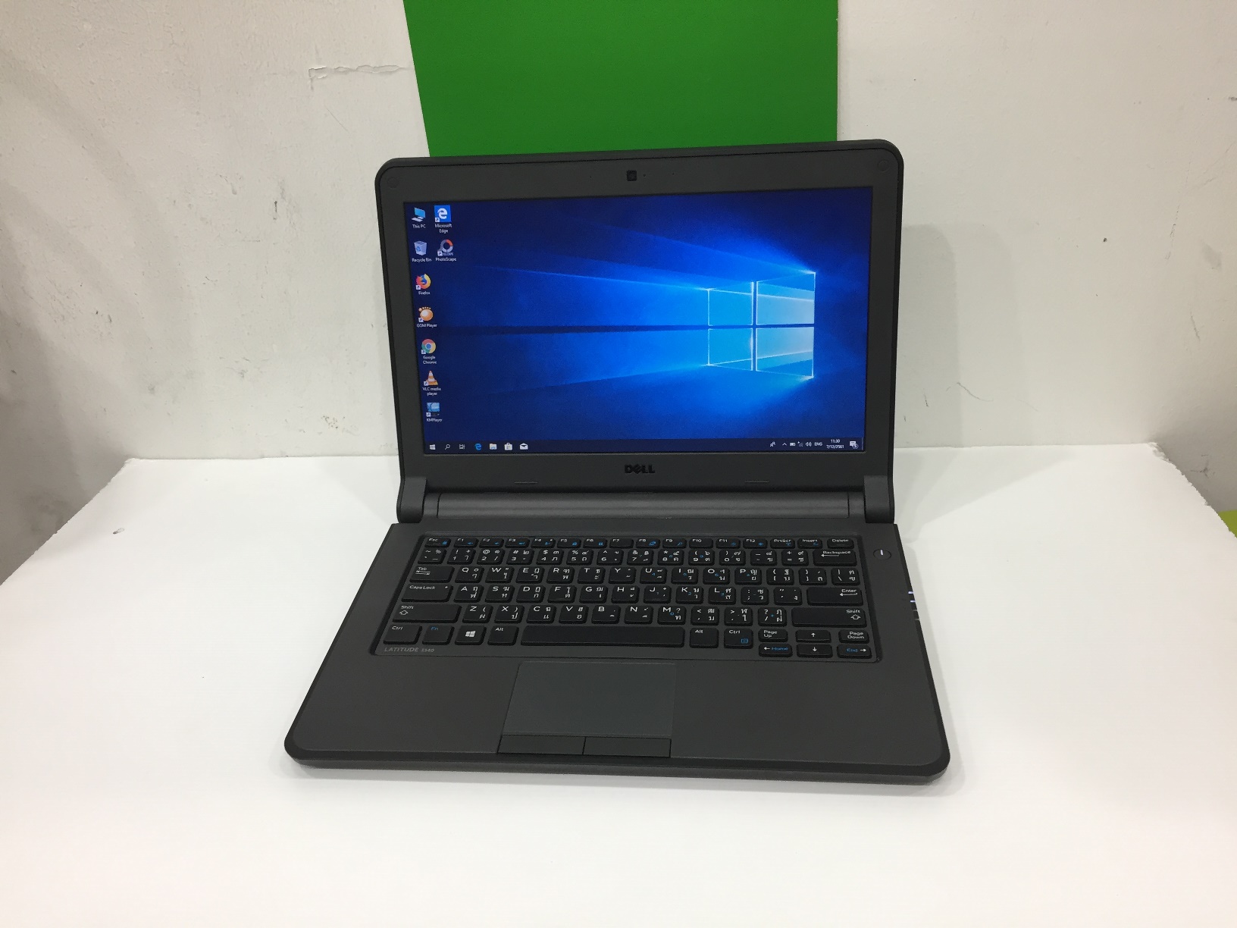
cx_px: 618
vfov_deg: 48.2
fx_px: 1036
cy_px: 464
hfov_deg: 61.7
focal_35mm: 29
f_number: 2.2
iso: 80
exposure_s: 1/33
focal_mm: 4.15
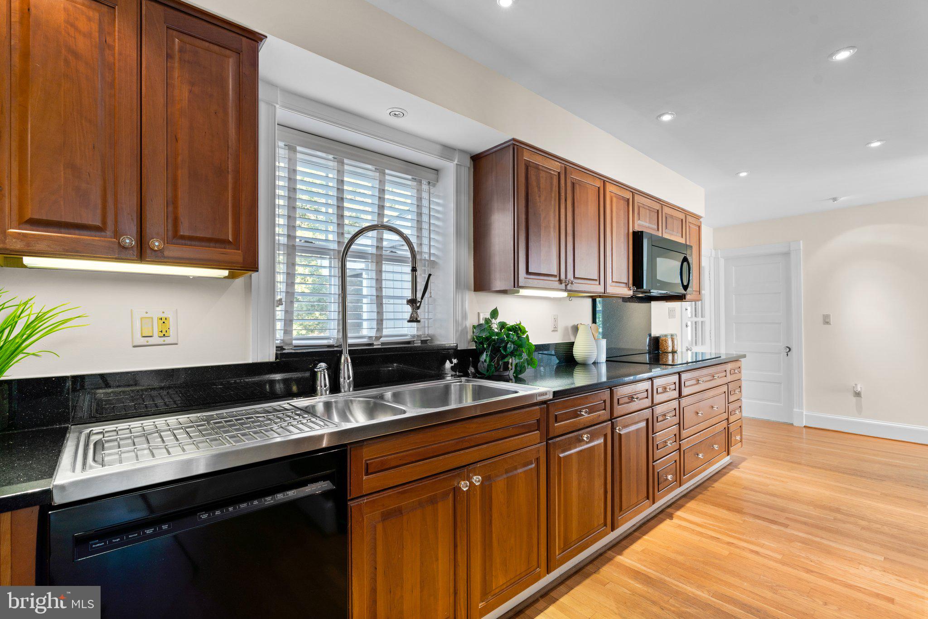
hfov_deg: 96.7
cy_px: 310
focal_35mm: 16
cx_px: 464
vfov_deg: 73.8
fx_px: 412
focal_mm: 16
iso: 100
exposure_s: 1/1.67
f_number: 8
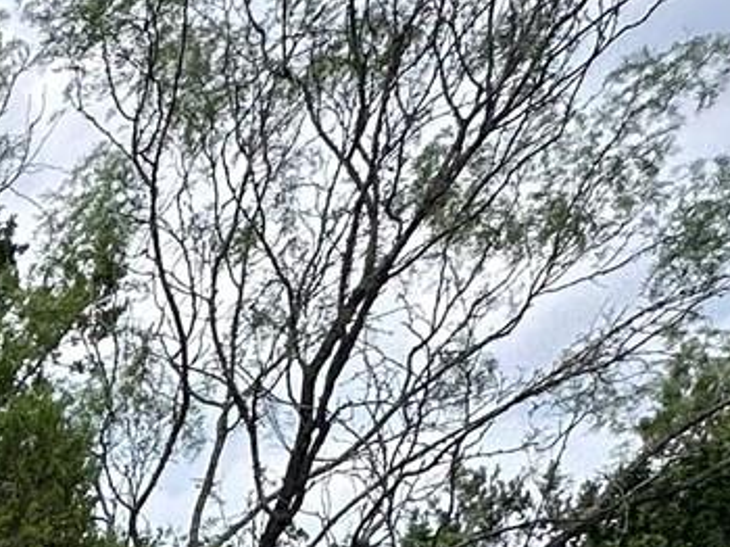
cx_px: -749
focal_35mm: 82
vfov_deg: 14.6
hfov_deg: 17.1
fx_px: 1728
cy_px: 1113
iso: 40
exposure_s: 1/868
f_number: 2.2
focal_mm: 2.22
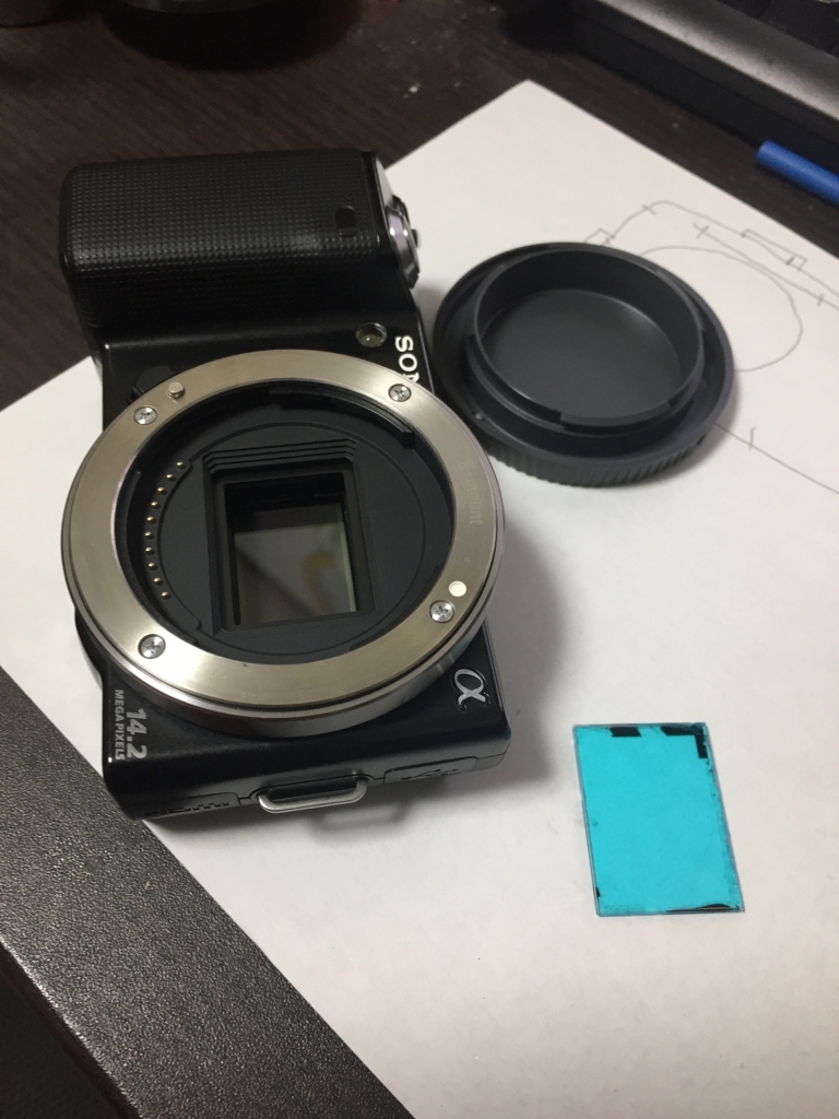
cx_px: 420
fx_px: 937
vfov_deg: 61.7
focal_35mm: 29
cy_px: 560
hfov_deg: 48.2
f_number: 2.2
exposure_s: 1/30
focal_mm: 4.15
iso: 100
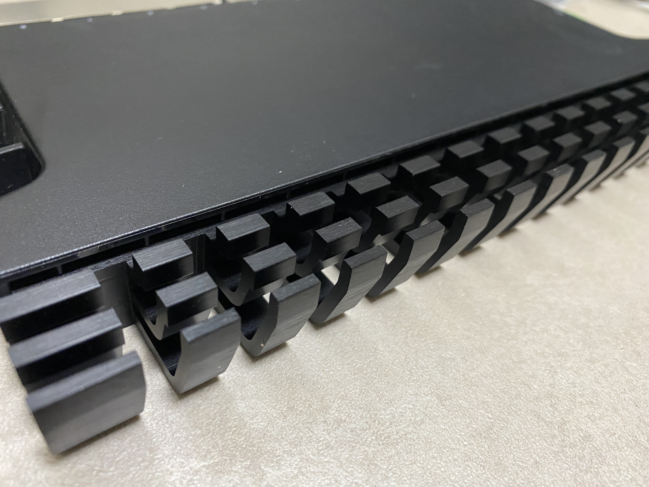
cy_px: 244
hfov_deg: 67.3
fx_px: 487
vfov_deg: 53.1
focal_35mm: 26
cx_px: 324
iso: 500
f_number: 1.8
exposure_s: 1/56
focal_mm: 4.25
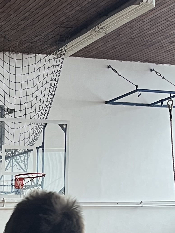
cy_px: 433
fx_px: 681
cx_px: -88
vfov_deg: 16.1
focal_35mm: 101
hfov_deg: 13.8
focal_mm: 5.1
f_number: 1.6
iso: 100
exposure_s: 1/50
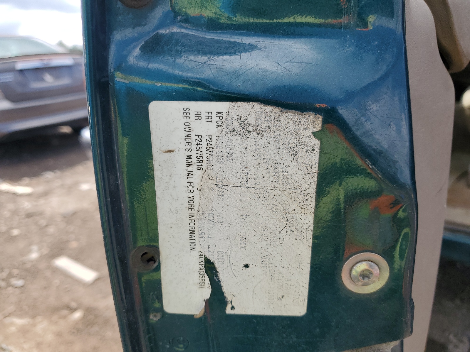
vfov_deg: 53.1
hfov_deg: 67.3
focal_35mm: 26
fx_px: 353
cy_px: 176
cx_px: 235
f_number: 1.5
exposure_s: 1/1250
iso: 50
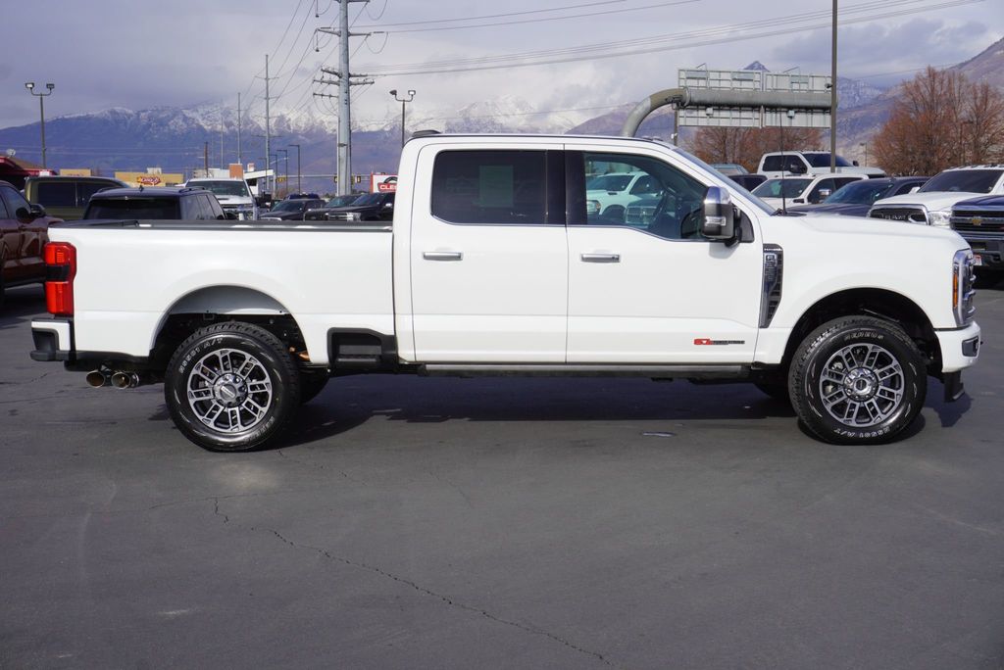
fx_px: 1256
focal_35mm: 45
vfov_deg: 29.9
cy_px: 335
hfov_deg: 43.6
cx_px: 502
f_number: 11
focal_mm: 30
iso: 100
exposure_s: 1/250
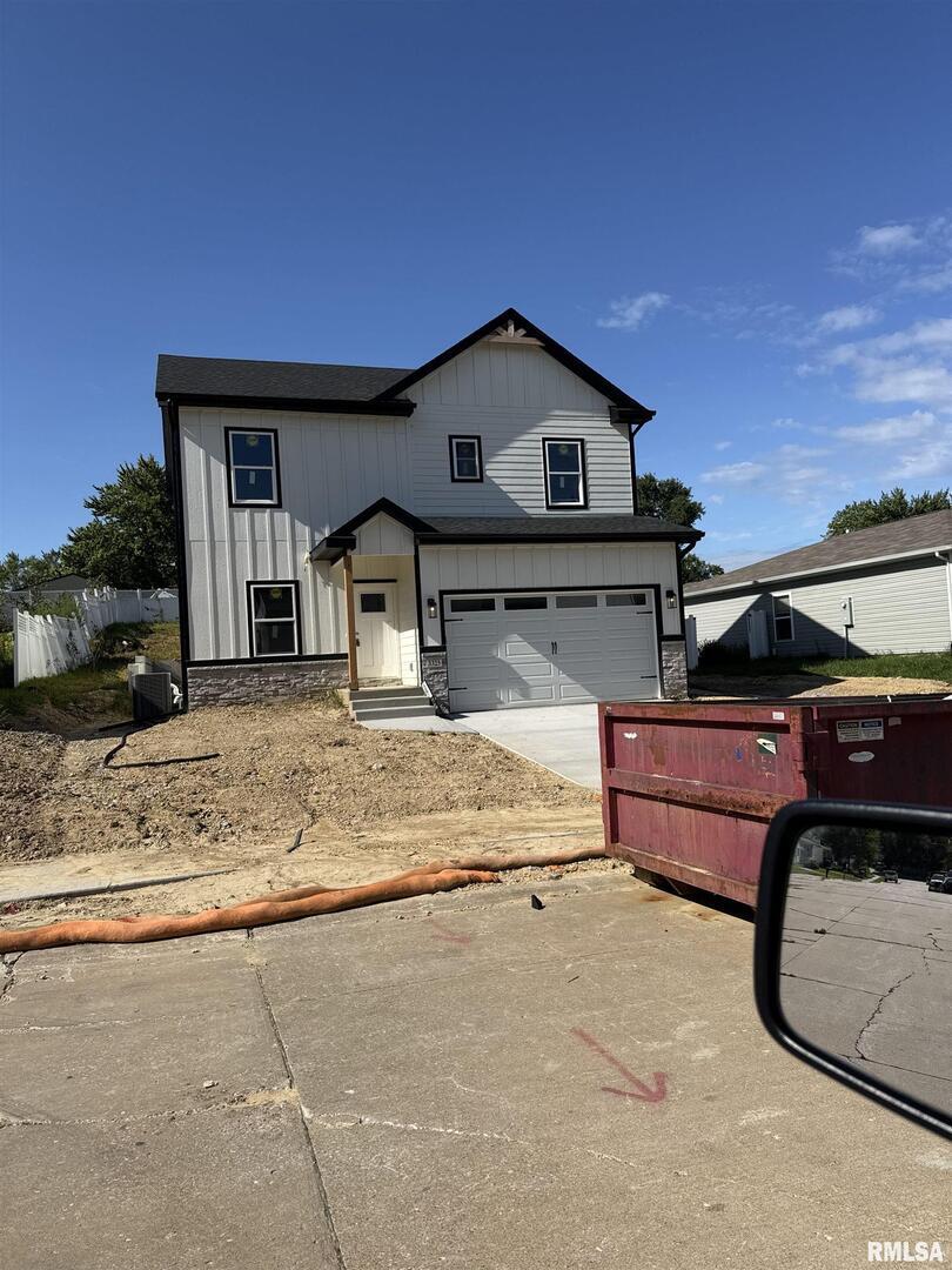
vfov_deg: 71.6
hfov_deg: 56.8
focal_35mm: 24
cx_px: 476
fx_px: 880
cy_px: 635
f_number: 1.78
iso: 80
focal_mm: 6.76
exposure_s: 1/6410
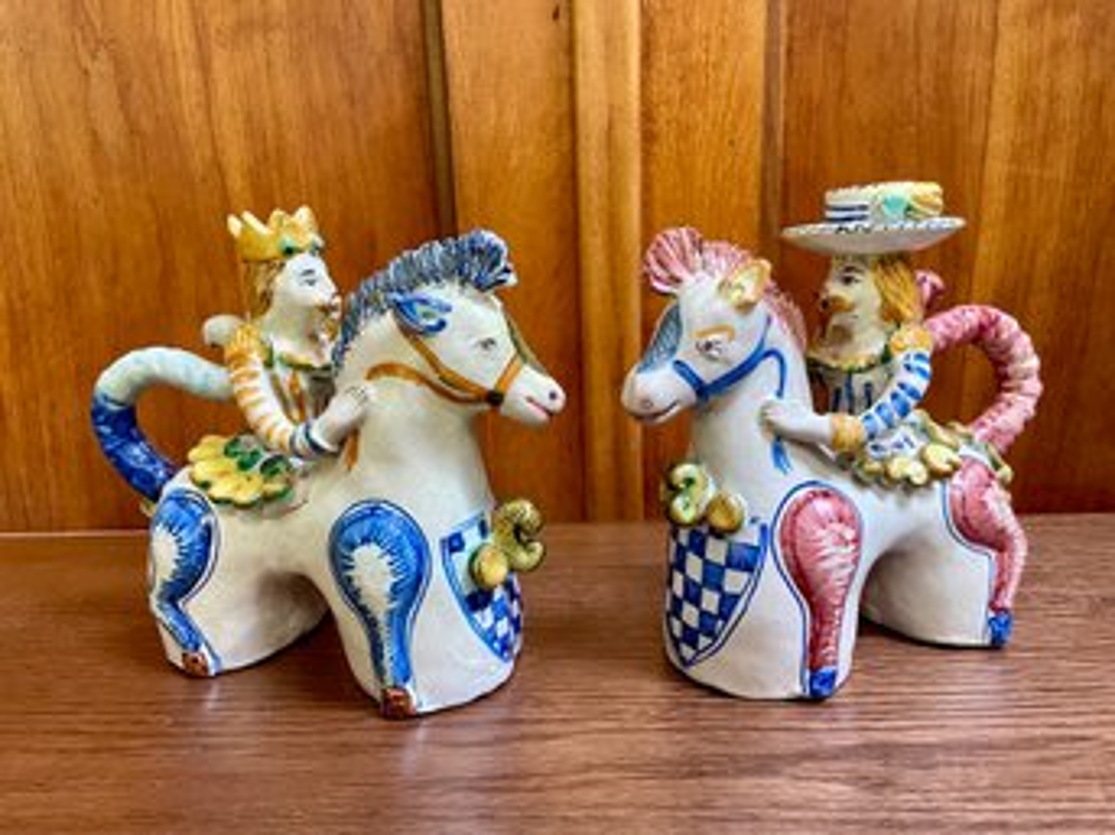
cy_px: 418
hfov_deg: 67.3
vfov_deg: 53.0
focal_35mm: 26
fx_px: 837
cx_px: 558
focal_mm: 4.2
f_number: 1.6
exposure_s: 1/60
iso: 160
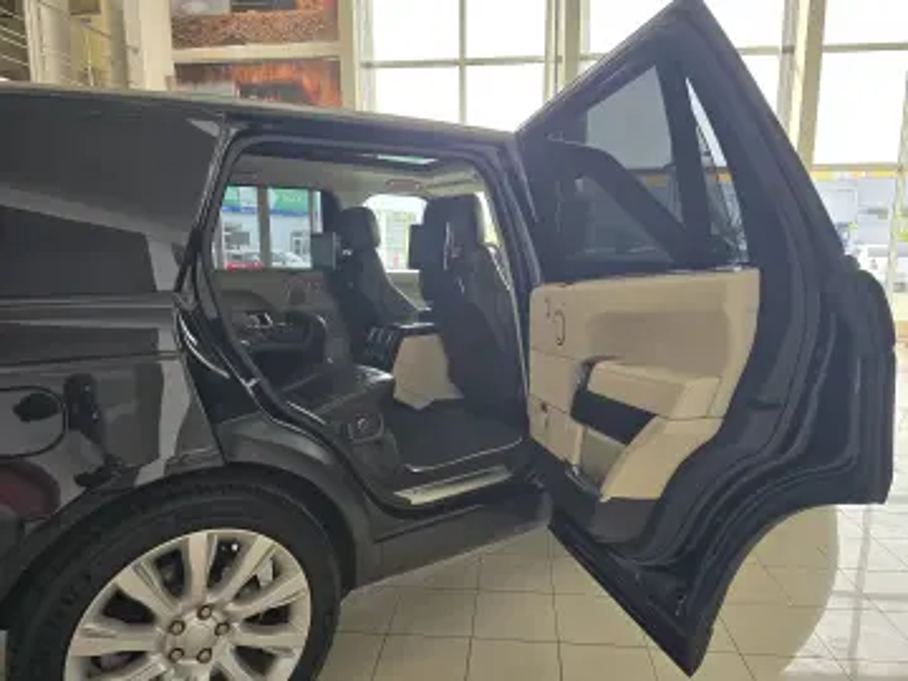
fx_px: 603
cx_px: 454
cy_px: 340
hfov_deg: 73.9
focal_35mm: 23
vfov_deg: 58.9
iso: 200
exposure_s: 1/180
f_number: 1.7
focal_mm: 6.3
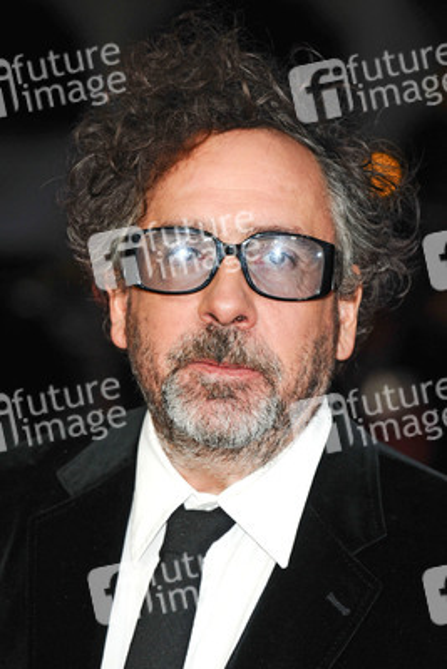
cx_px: 224
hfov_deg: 7.6
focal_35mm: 180
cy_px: 334
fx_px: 3349
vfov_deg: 11.4
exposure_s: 1/200
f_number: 4.5
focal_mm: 120
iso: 320
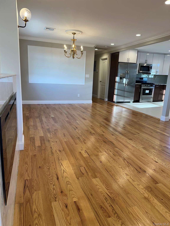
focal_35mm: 24
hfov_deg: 56.8
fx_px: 157
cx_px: 85
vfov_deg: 71.6
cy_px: 113
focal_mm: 6.86
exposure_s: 1/120
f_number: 1.78
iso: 80
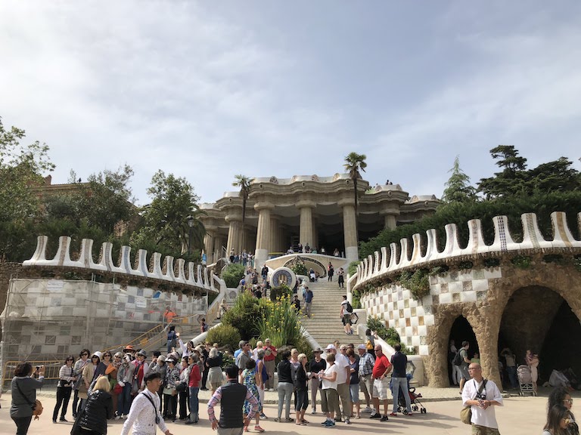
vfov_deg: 49.7
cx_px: 290
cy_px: 218
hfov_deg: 63.4
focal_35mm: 28
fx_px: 470
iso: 20
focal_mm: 4
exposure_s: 1/3003
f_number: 1.8
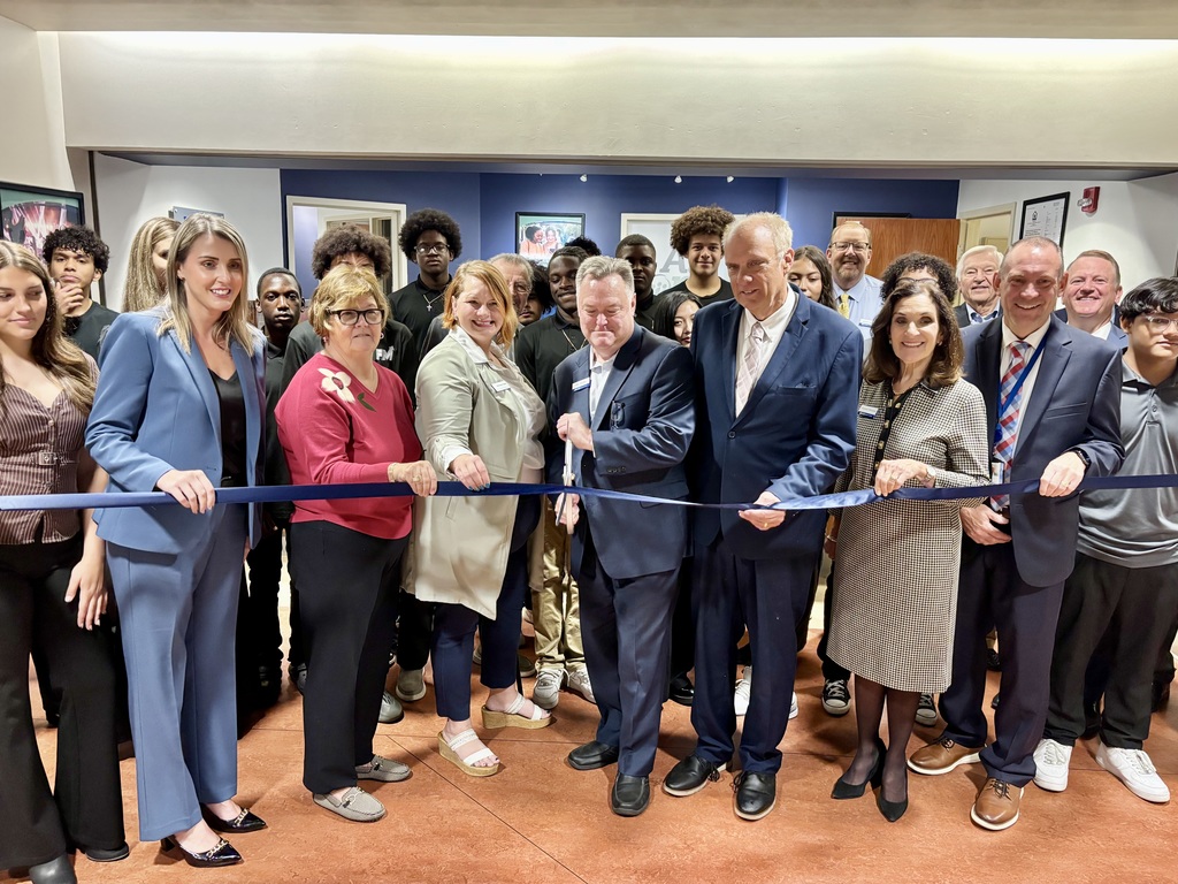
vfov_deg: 53.1
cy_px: 442
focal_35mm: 26
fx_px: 885
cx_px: 589
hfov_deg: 67.3
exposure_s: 1/60
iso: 500
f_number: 1.6
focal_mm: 5.96
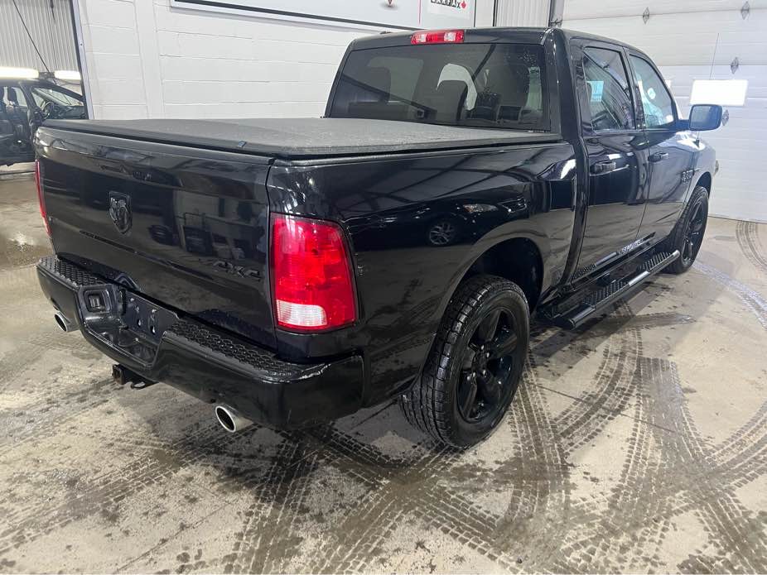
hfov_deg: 67.3
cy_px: 288
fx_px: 576
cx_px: 384
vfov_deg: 53.1
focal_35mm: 26
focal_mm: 5.7
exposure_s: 1/60
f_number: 1.5
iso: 160
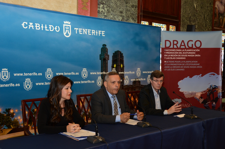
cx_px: 112
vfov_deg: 31.8
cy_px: 74
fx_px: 262
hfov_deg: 46.5
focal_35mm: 42
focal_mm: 28
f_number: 6.3
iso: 800
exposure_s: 1/60
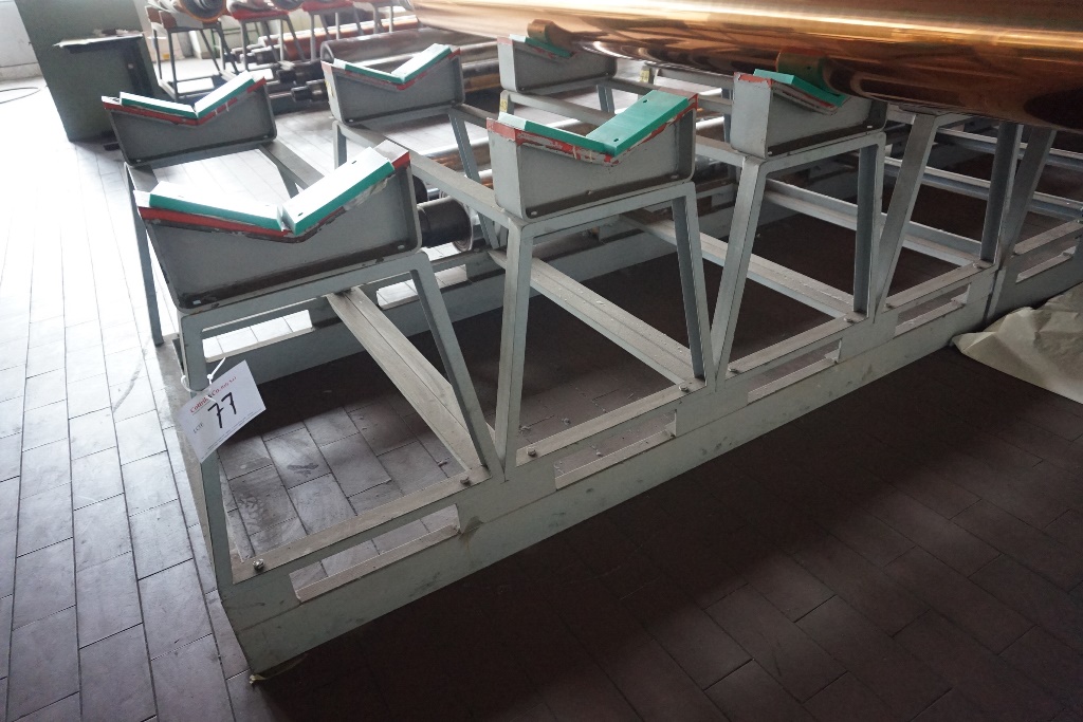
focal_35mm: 24
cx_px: 542
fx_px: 722
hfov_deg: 73.7
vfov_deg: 53.1
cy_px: 361
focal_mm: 16
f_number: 3.5
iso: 3200
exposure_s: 1/125
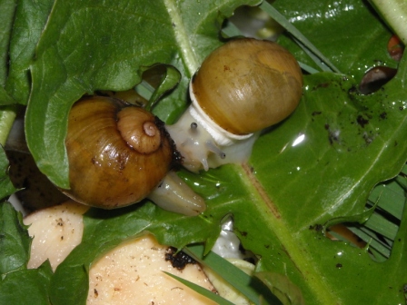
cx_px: 204
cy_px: 152
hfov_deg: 18.7
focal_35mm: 105
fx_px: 1235
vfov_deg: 14.1
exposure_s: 1/125
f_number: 9.3
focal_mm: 17.1
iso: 200
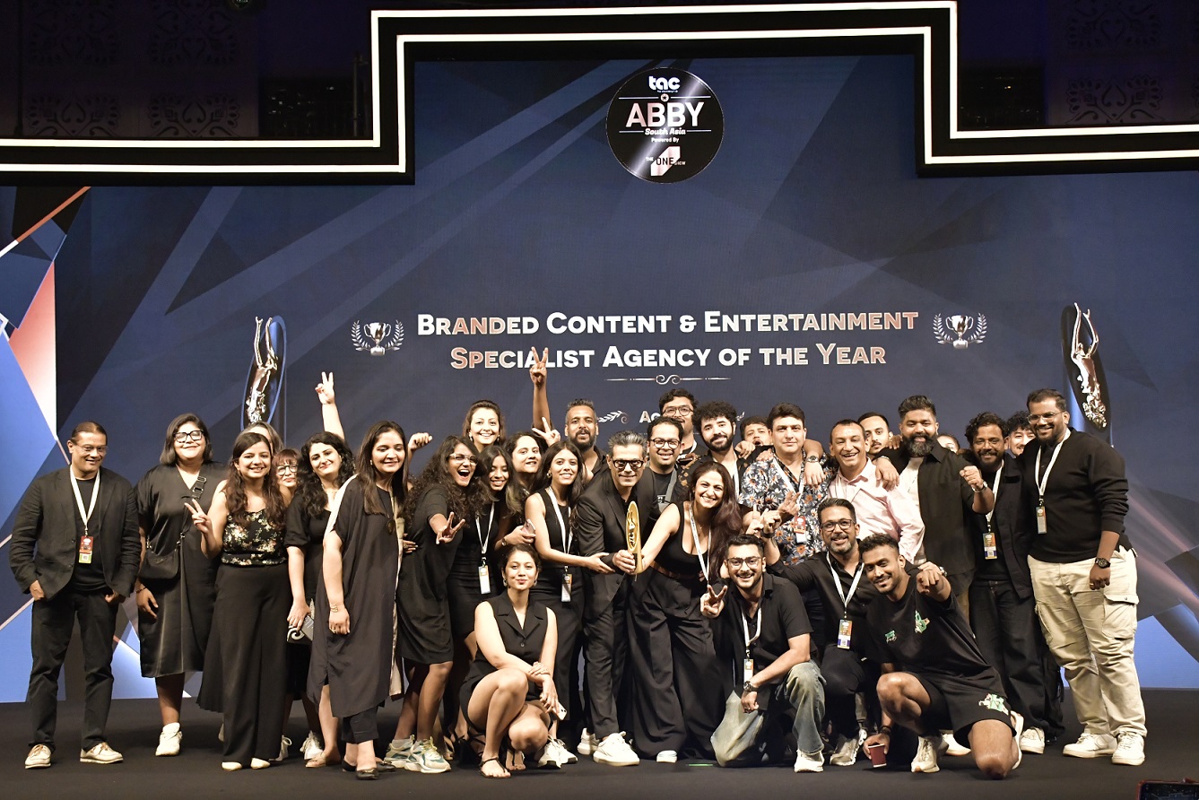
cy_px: 400
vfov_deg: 26.5
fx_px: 1699
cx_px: 600
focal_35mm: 51
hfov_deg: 38.9
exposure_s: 1/125
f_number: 5.6
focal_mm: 34
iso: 4000
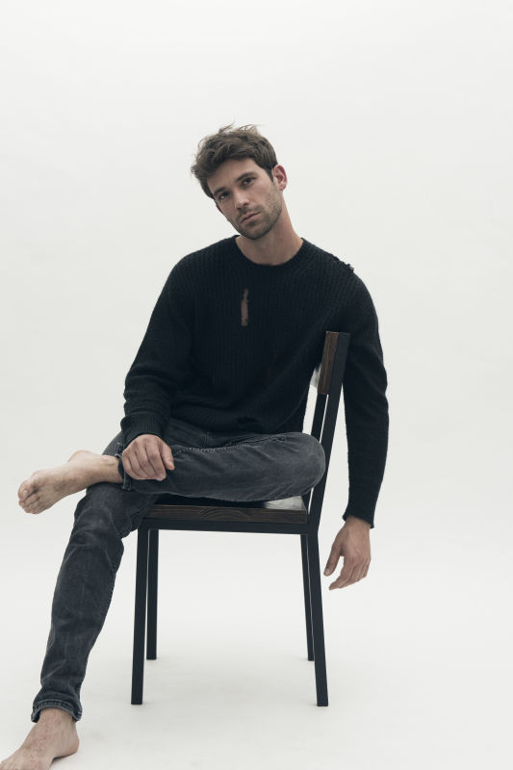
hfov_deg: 24.2
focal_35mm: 56
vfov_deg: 35.6
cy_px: 385
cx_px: 256
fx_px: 1197
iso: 640
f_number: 10
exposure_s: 1/125
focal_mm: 56
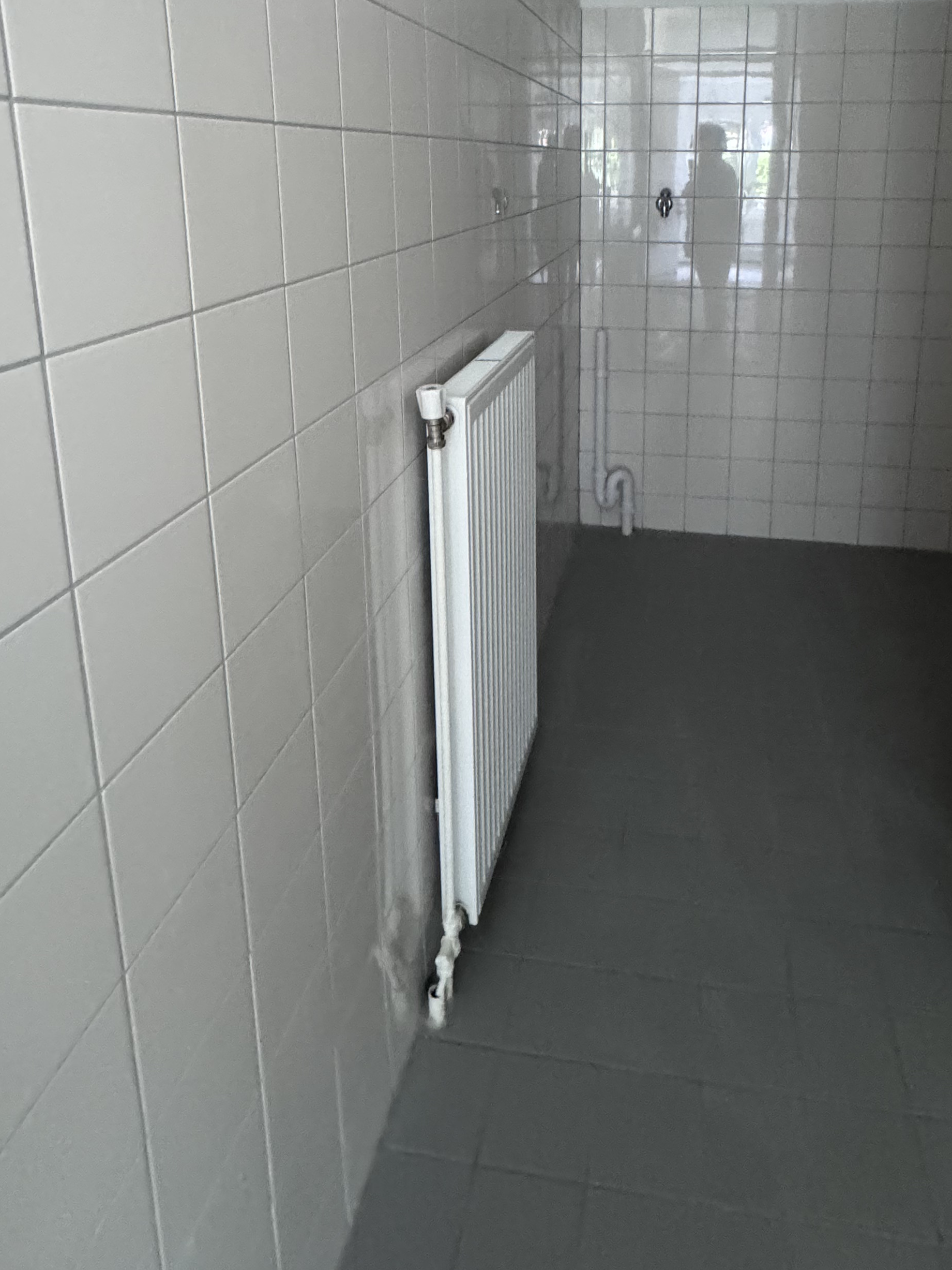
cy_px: 331
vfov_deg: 69.5
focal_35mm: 23
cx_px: 574
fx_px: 843
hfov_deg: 58.4
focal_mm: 2.22
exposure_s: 1/60
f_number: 2.2
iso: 1000
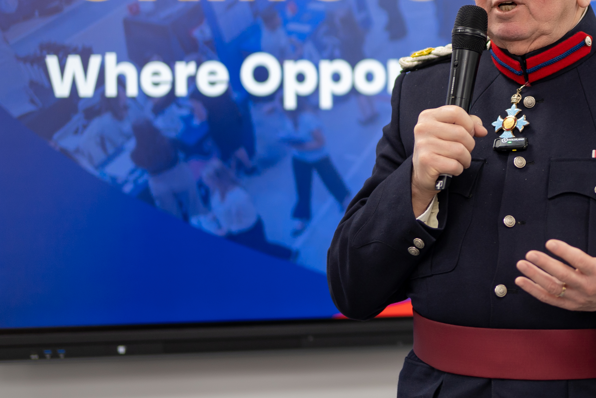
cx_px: 581
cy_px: 93
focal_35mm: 192
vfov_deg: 7.1
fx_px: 3179
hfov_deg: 10.6
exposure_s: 1/250
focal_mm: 85
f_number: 1.4
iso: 250
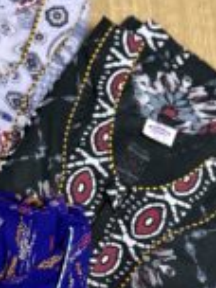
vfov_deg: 29.6
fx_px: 524
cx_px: -4
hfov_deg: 22.3
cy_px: 250
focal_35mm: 63
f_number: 1.78
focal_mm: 6.76
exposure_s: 1/50
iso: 640
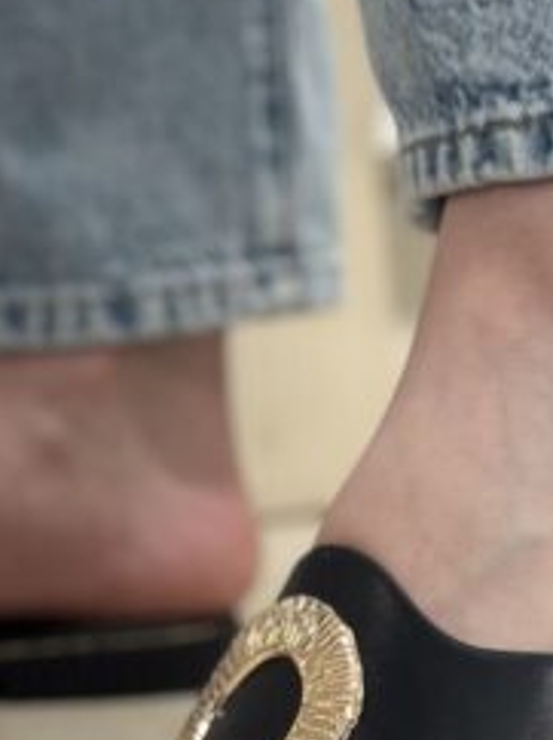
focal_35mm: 159
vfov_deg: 12.4
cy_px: 443
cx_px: 202
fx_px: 3393
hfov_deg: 9.3
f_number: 1.78
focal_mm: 6.86
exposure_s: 1/100
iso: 200
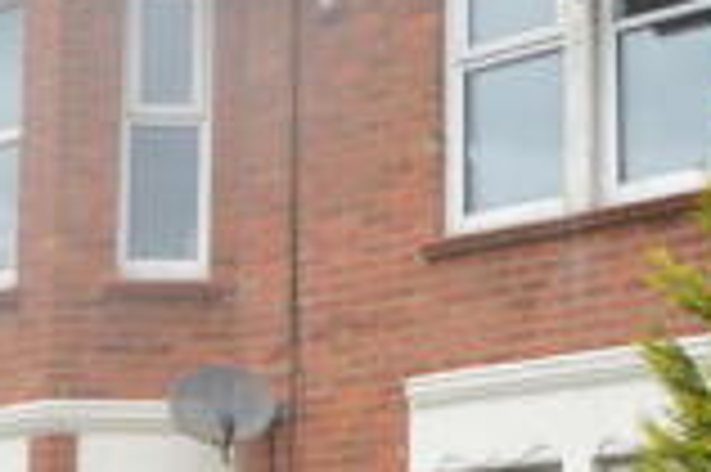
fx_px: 2210
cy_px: 382
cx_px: 378
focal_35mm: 112
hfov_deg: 18.3
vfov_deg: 12.2
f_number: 6.3
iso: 200
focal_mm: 18
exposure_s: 1/160
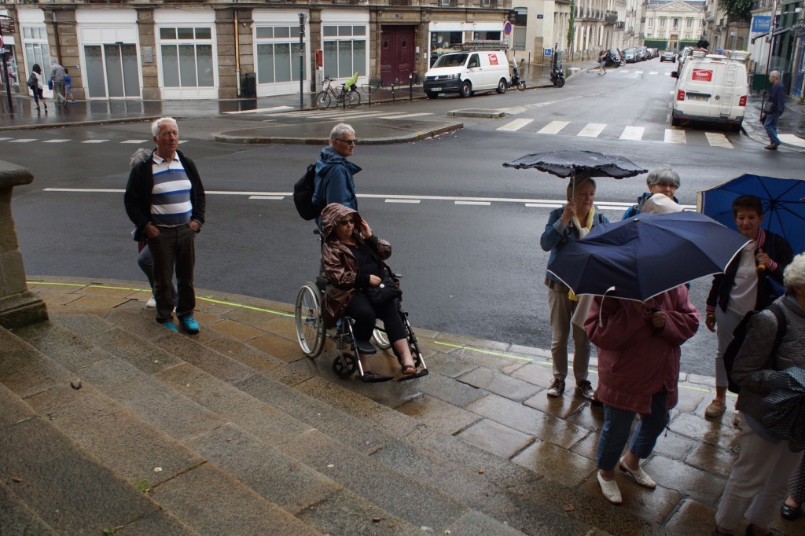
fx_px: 738
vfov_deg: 39.9
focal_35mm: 33
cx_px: 402
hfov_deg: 57.2
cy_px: 268
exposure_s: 1/200
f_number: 4.5
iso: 100
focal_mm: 22
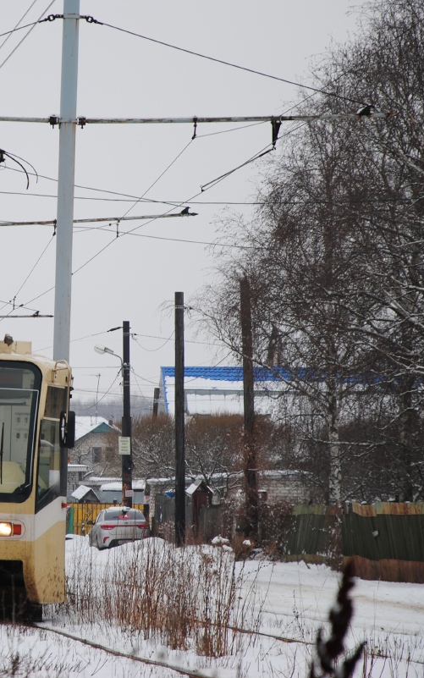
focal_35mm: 241
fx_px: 4449
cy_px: 339
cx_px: 20
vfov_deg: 8.7
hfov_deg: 5.4
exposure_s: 1/100
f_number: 5.6
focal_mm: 105
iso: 100
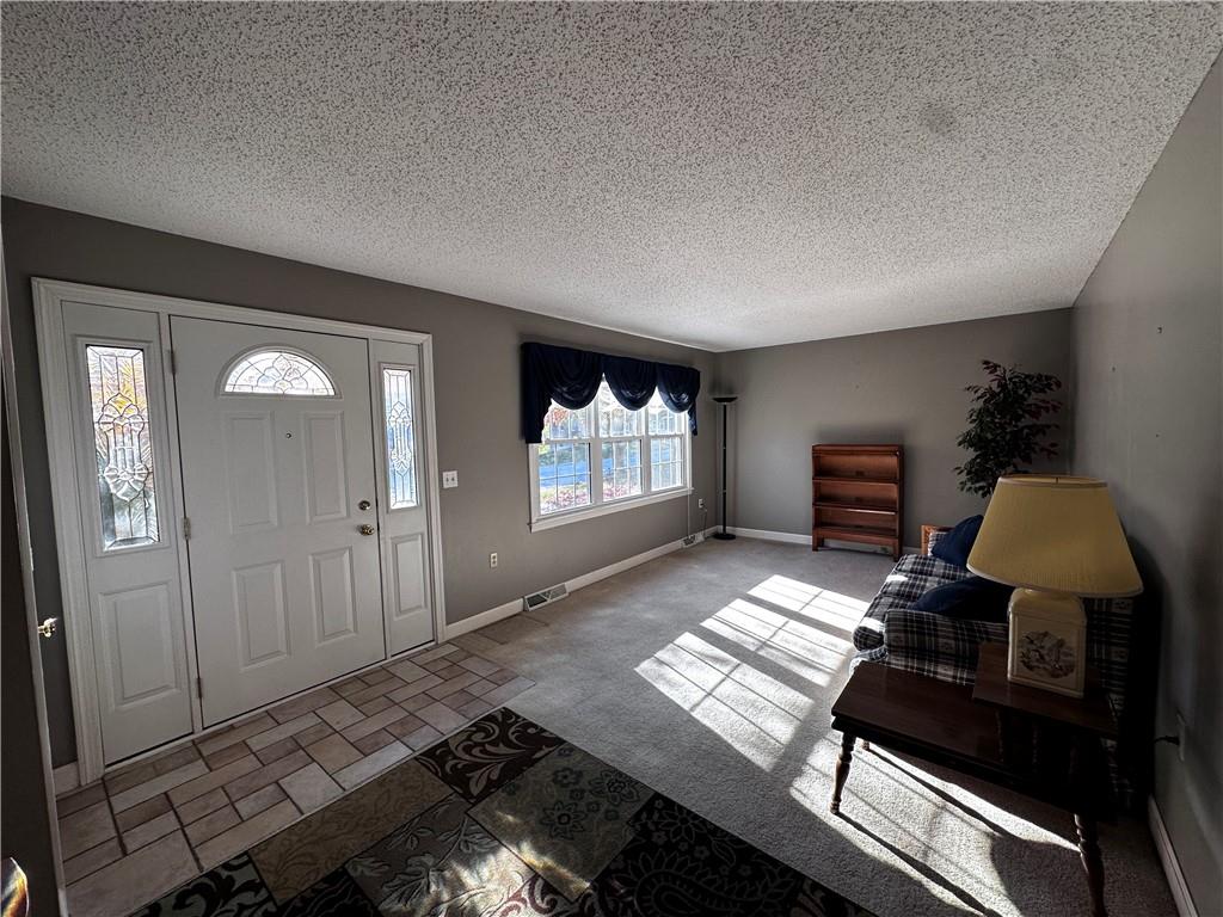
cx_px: 612
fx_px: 495
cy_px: 458
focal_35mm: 14
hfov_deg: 102.1
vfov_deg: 85.7
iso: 100
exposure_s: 1/120
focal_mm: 2.22
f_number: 2.2
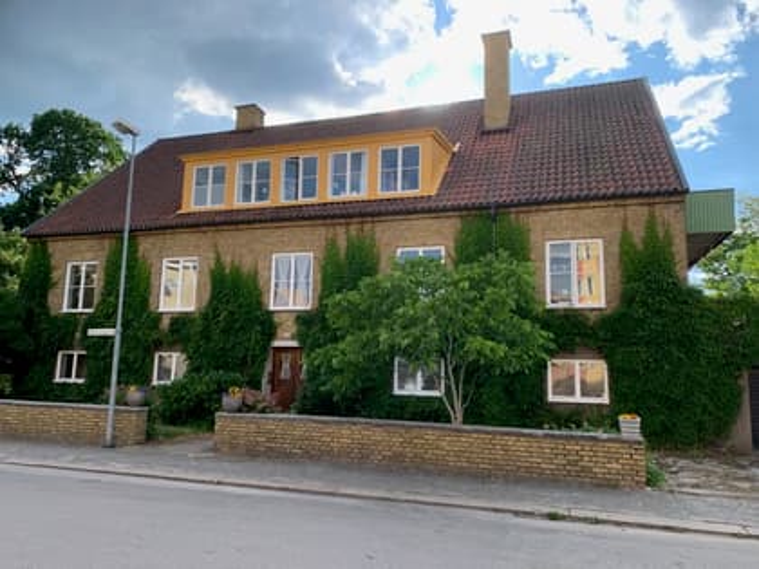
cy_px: 284
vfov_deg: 53.1
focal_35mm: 26
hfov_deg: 67.3
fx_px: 570
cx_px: 380
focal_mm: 4.25
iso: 25
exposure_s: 1/802
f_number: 1.8
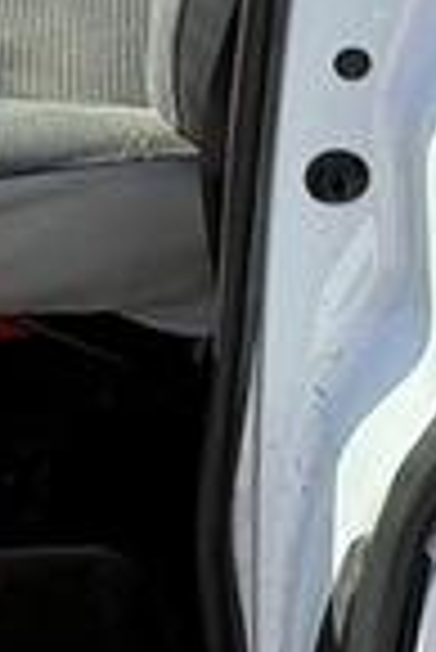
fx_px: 1631
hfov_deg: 15.0
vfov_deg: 19.2
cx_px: 13
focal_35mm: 90
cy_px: -378
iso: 50
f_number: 2.2
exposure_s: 1/533
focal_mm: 2.22
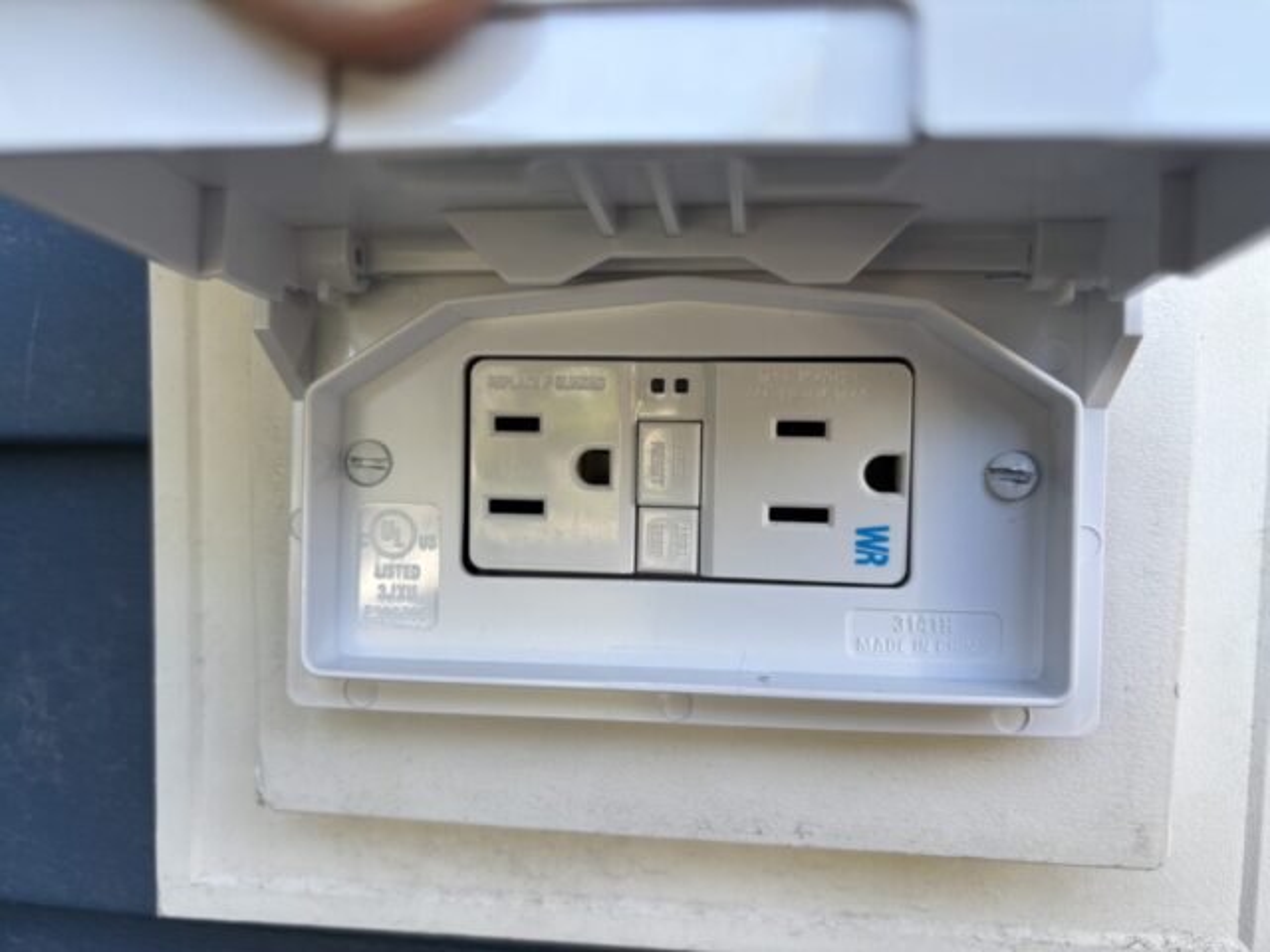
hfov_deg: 67.3
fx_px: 954
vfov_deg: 53.1
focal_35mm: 26
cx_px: 635
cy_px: 476
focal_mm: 5.96
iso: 40
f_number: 1.6
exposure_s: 1/158
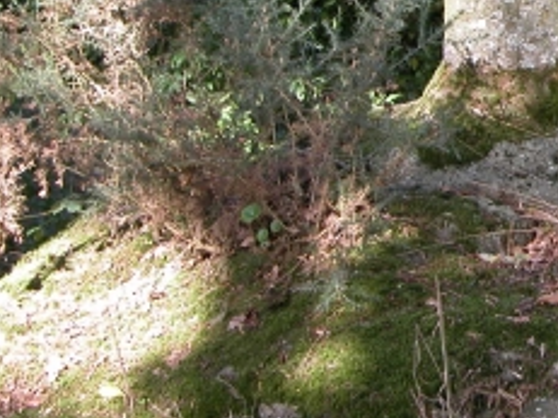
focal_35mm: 195
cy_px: 22
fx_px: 3142
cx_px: 662
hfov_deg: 10.0
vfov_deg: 7.6
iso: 100
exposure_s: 1/60.2
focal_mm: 16.8
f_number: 3.2
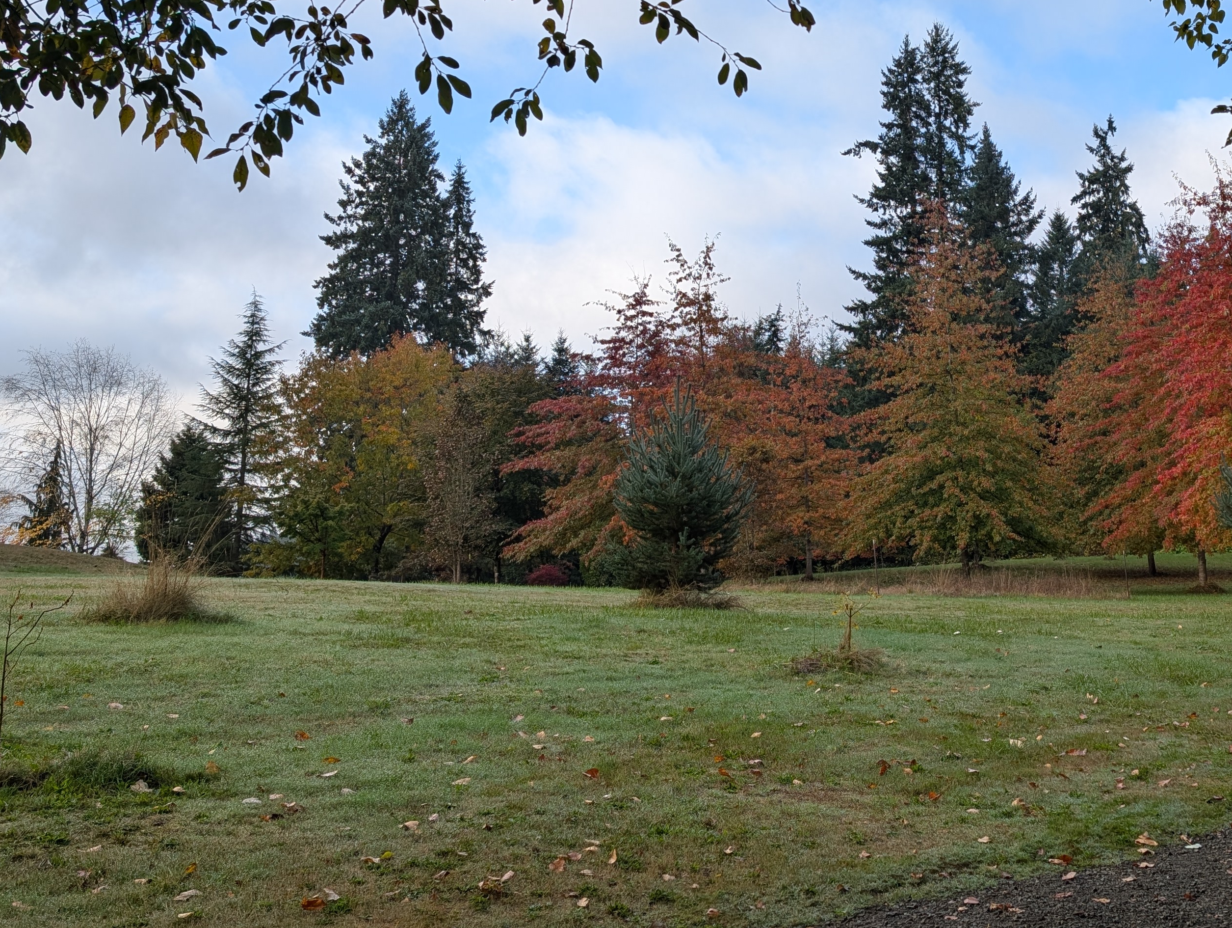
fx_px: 1390
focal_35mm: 39
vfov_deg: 36.3
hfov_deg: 46.7
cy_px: 272
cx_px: 858
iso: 22
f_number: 1.68
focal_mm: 6.9
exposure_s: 1/445
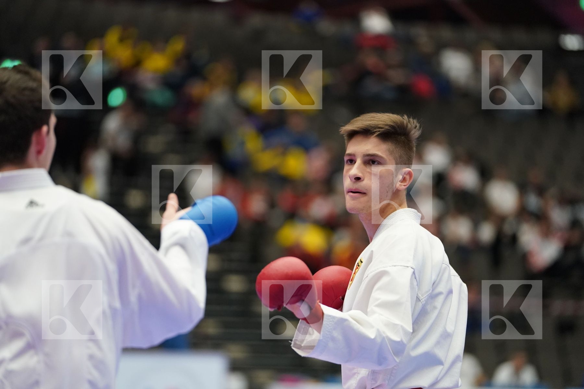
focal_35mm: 171
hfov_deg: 12.0
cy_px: 194
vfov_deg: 8.0
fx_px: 2774
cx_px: 292
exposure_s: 1/1000
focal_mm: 171
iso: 3200
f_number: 2.8
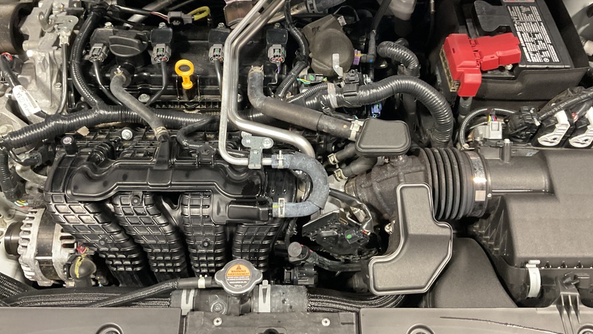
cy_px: 116
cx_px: 285
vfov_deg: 34.4
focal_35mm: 34
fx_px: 535
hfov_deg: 58.0
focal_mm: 3
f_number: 1.8
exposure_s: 1/33
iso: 200
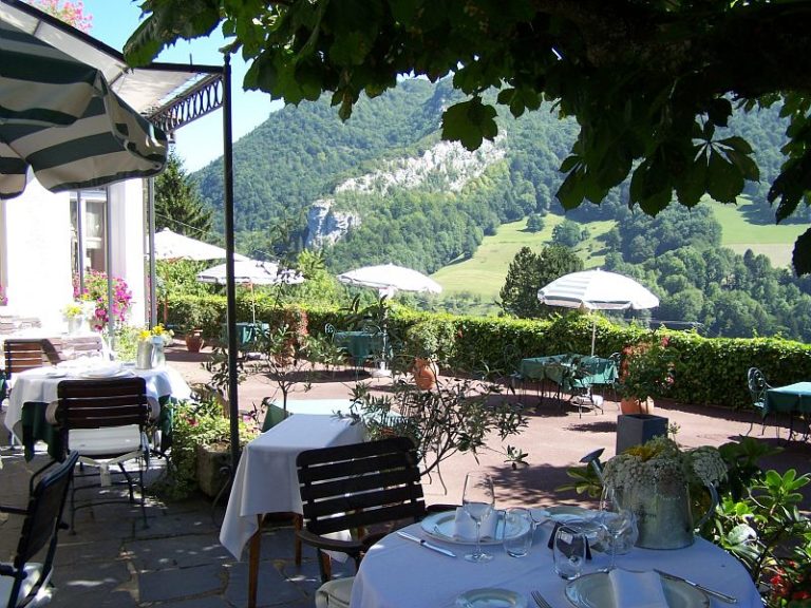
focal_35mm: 38
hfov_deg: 49.0
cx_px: 406
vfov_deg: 37.7
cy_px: 304
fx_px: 890
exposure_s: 1/350
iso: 80
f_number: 2.8
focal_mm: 6.3
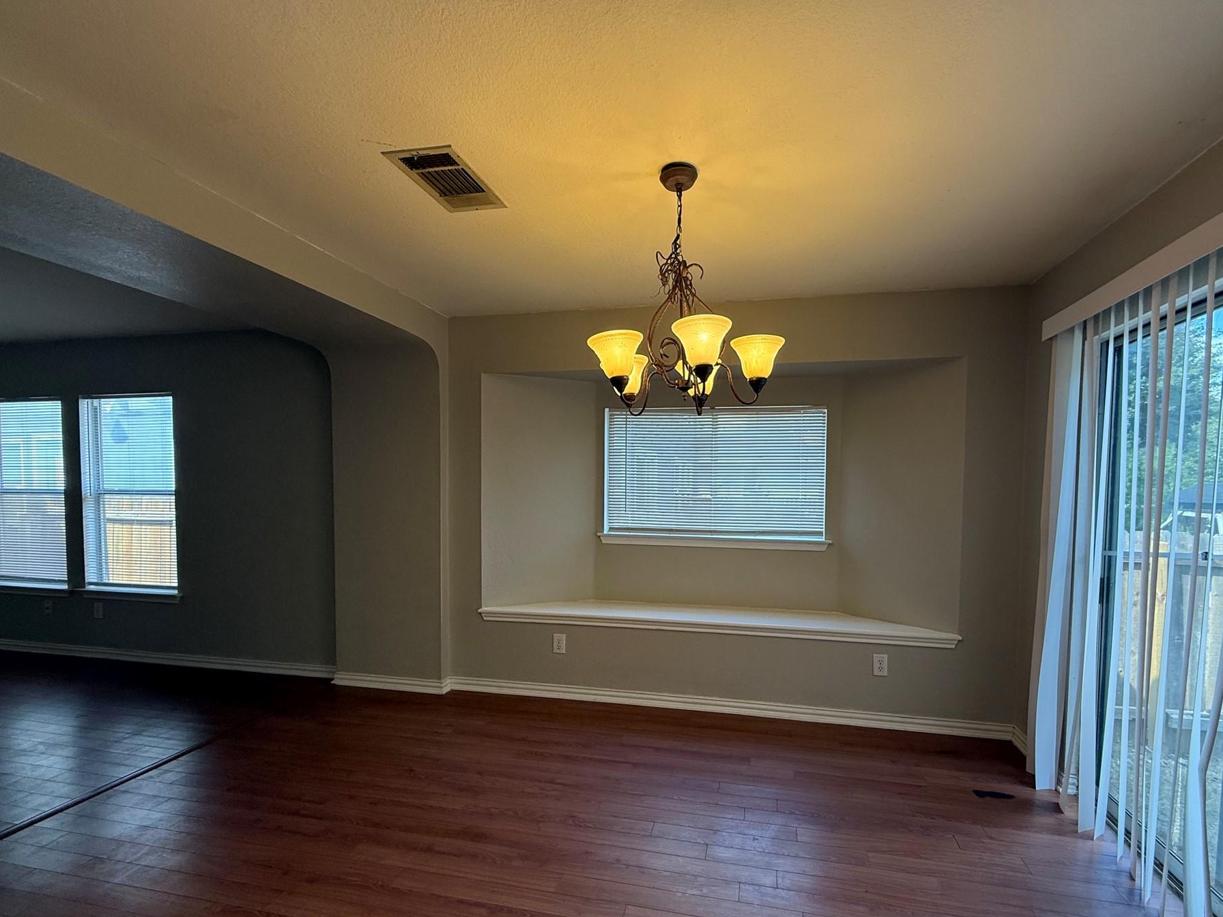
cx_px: 658
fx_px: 565
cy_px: 510
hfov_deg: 94.3
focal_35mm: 16
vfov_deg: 77.8
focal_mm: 2.22
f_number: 2.2
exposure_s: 1/120
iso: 125
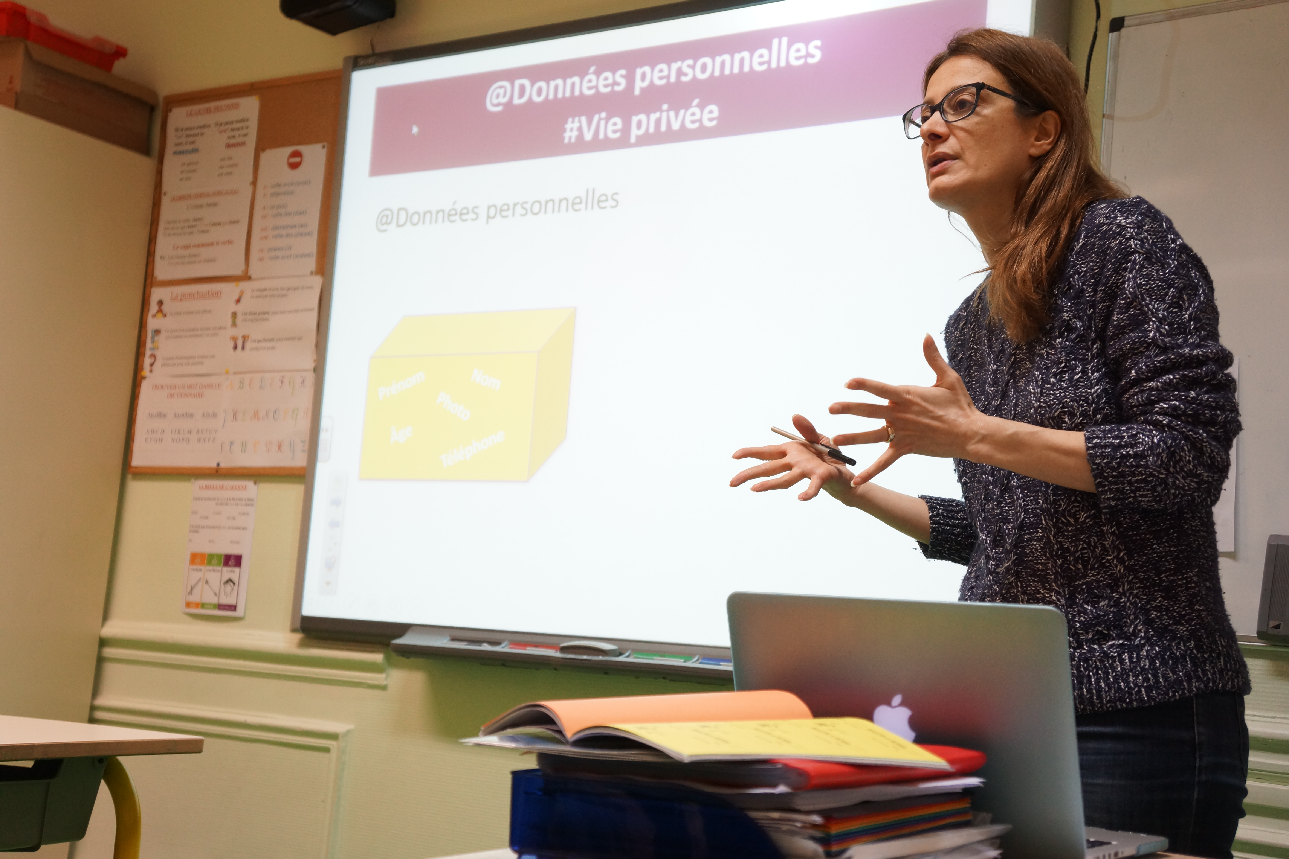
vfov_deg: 28.1
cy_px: 430
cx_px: 644
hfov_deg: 41.1
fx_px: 1719
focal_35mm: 48
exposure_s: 1/60
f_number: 4.5
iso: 800
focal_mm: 32
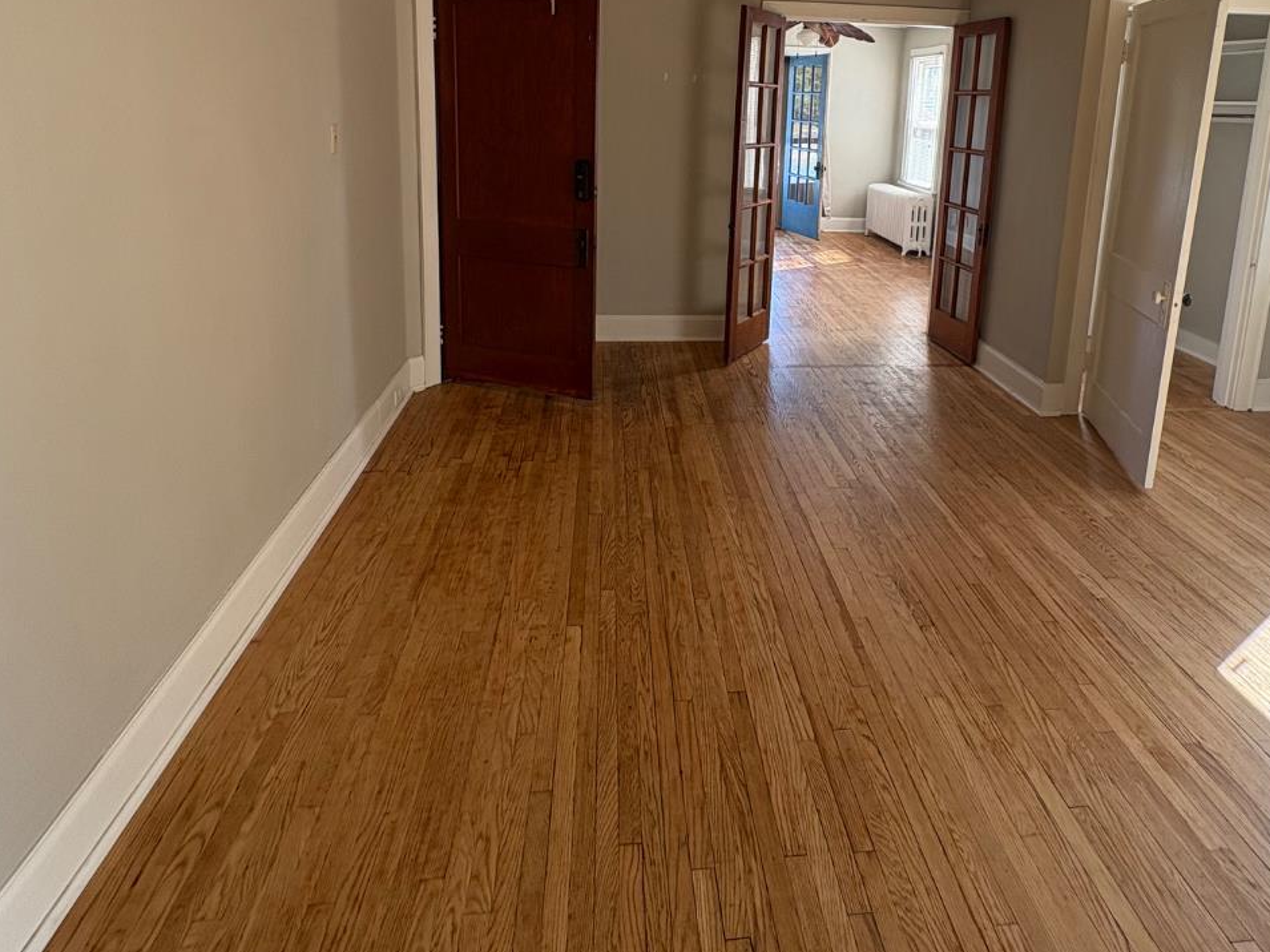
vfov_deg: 58.0
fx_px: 807
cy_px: 241
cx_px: 713
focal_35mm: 22
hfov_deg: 76.1
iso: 160
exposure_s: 1/99
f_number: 2.2
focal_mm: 2.22
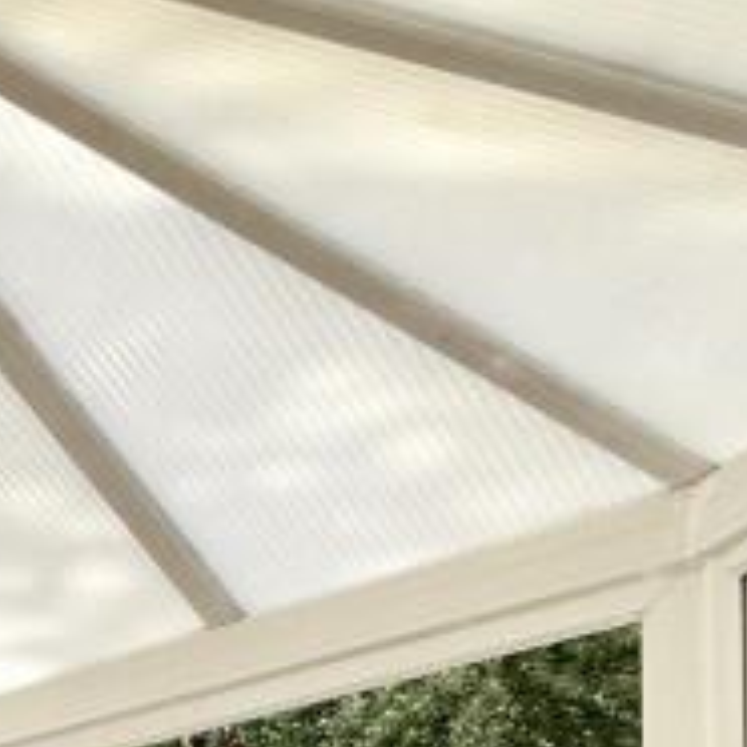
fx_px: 1660
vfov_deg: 19.6
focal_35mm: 68
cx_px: -835
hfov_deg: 16.9
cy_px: 1305
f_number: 2.2
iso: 50
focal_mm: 2.22
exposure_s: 1/522
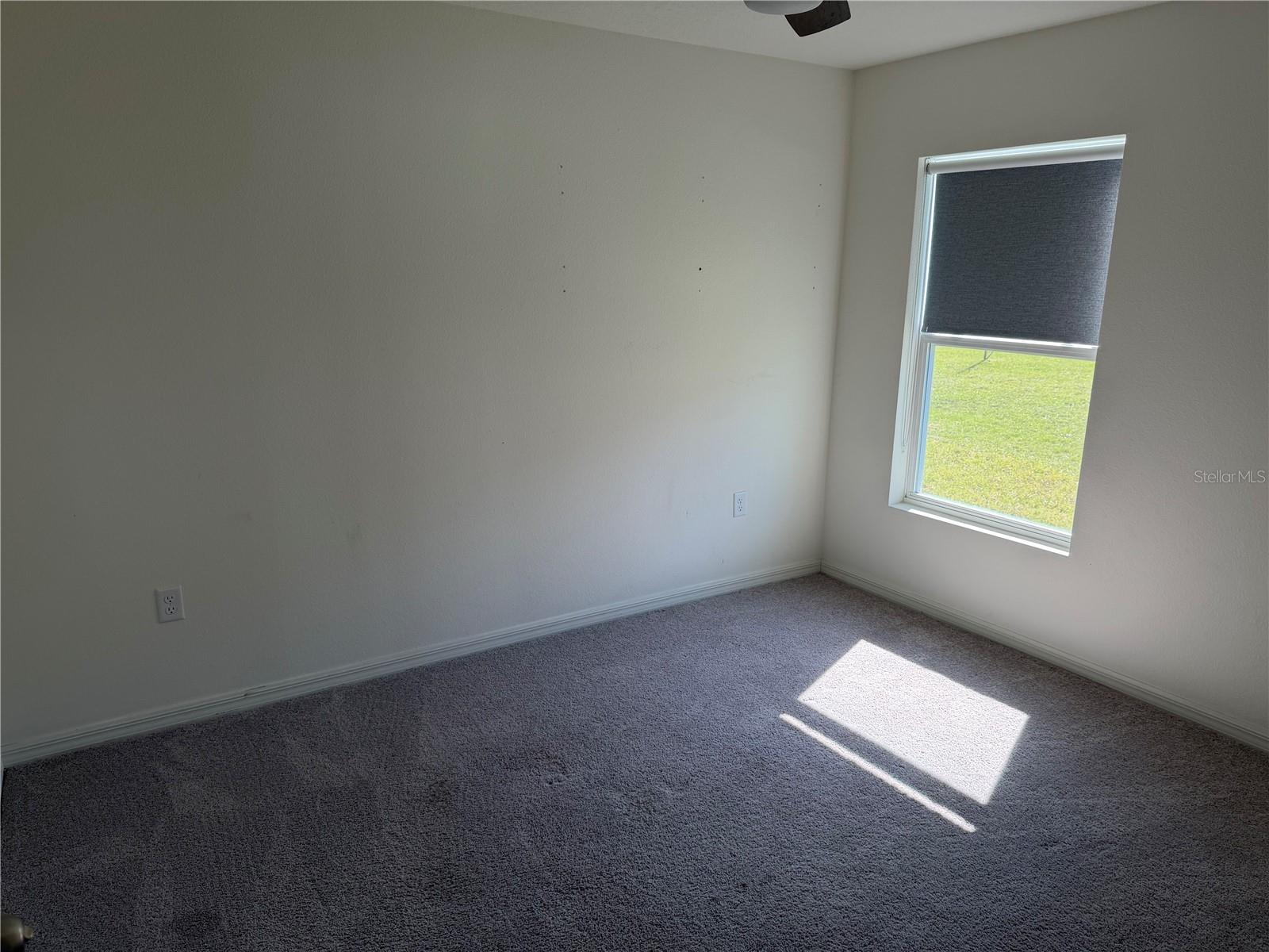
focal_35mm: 24
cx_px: 634
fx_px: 880
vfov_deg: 56.8
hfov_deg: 71.6
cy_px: 476
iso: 80
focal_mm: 6.76
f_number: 1.78
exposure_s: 1/230
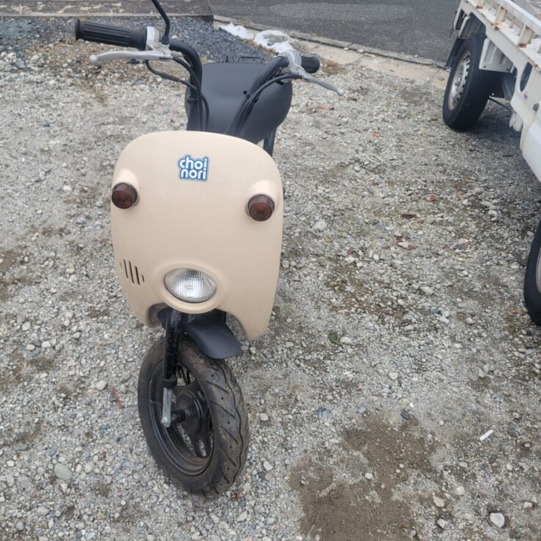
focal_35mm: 31
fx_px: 548
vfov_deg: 52.5
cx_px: 191
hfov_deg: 51.8
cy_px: 268
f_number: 1.8
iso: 40
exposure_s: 1/418
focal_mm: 5.4
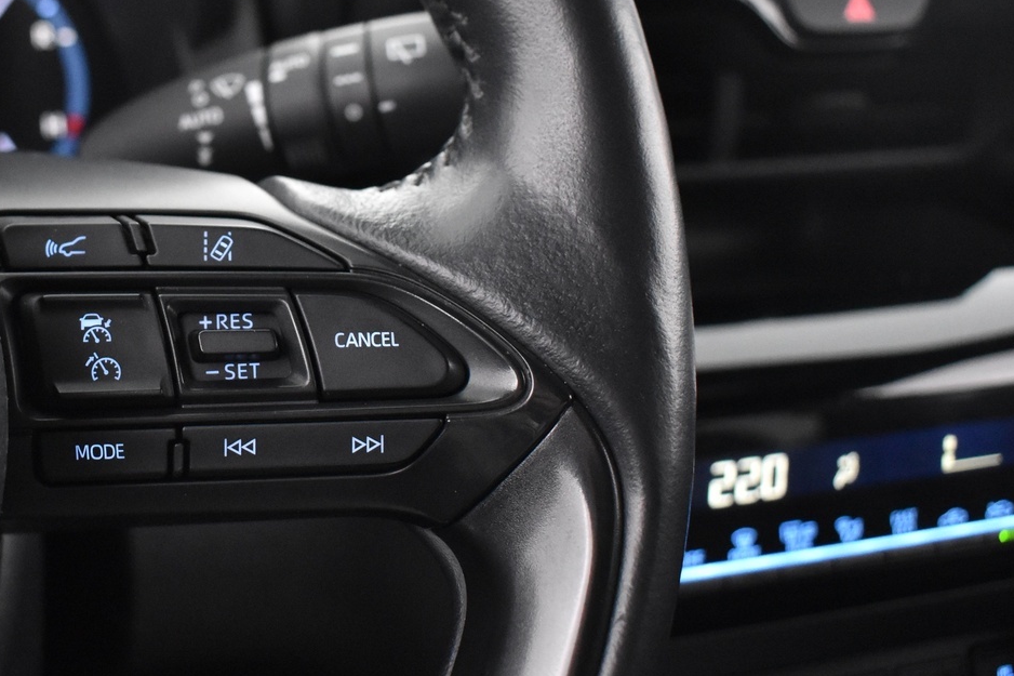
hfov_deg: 34.2
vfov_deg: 23.8
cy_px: 364
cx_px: 225
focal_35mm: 57
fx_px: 1605
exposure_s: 1/20
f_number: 3.8
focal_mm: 22
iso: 3200
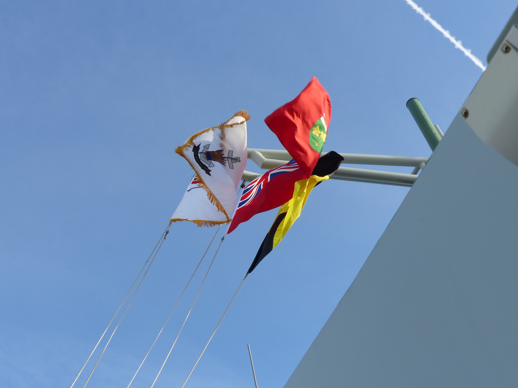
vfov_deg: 29.7
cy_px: 194
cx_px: 259
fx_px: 733
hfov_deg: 38.9
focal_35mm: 49
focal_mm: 8.7
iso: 100
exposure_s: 1/400
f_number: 4
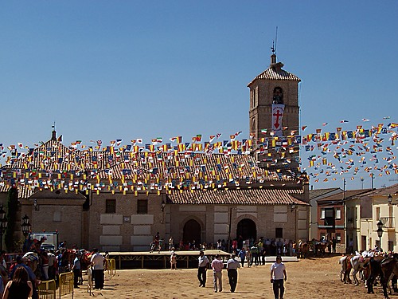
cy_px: 150
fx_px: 816
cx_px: 199
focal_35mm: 71
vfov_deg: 20.7
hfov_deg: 27.4
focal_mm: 10.8
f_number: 6.7
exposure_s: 1/500
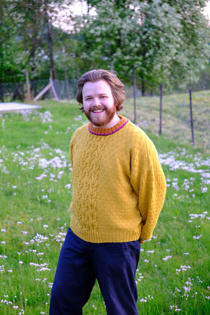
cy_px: 158
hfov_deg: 21.2
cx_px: 105
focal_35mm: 64
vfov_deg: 31.4
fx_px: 560
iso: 250
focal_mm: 42.8
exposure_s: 1/125
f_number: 2.8
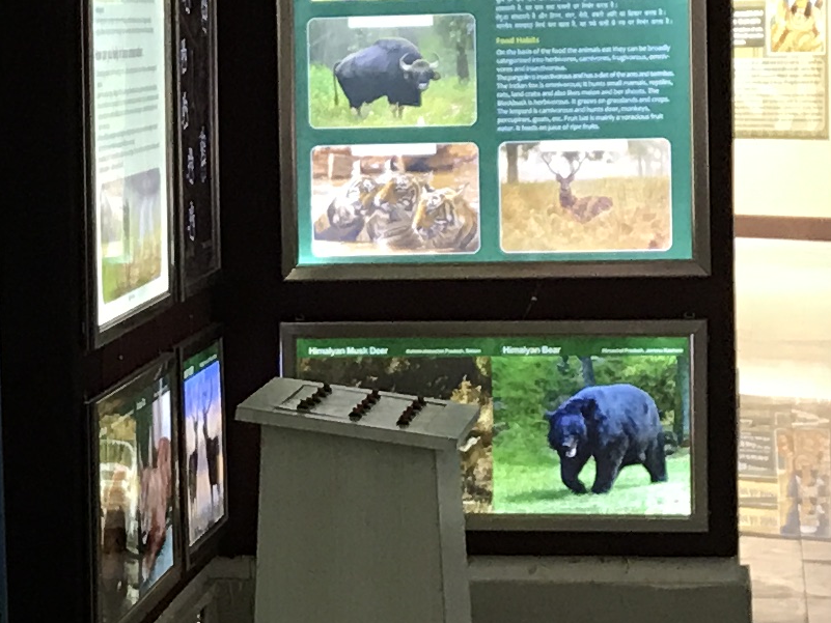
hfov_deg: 13.9
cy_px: 288
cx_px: 147
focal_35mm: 141
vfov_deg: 10.5
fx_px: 3385
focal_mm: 3.99
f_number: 1.8
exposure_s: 1/17
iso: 40
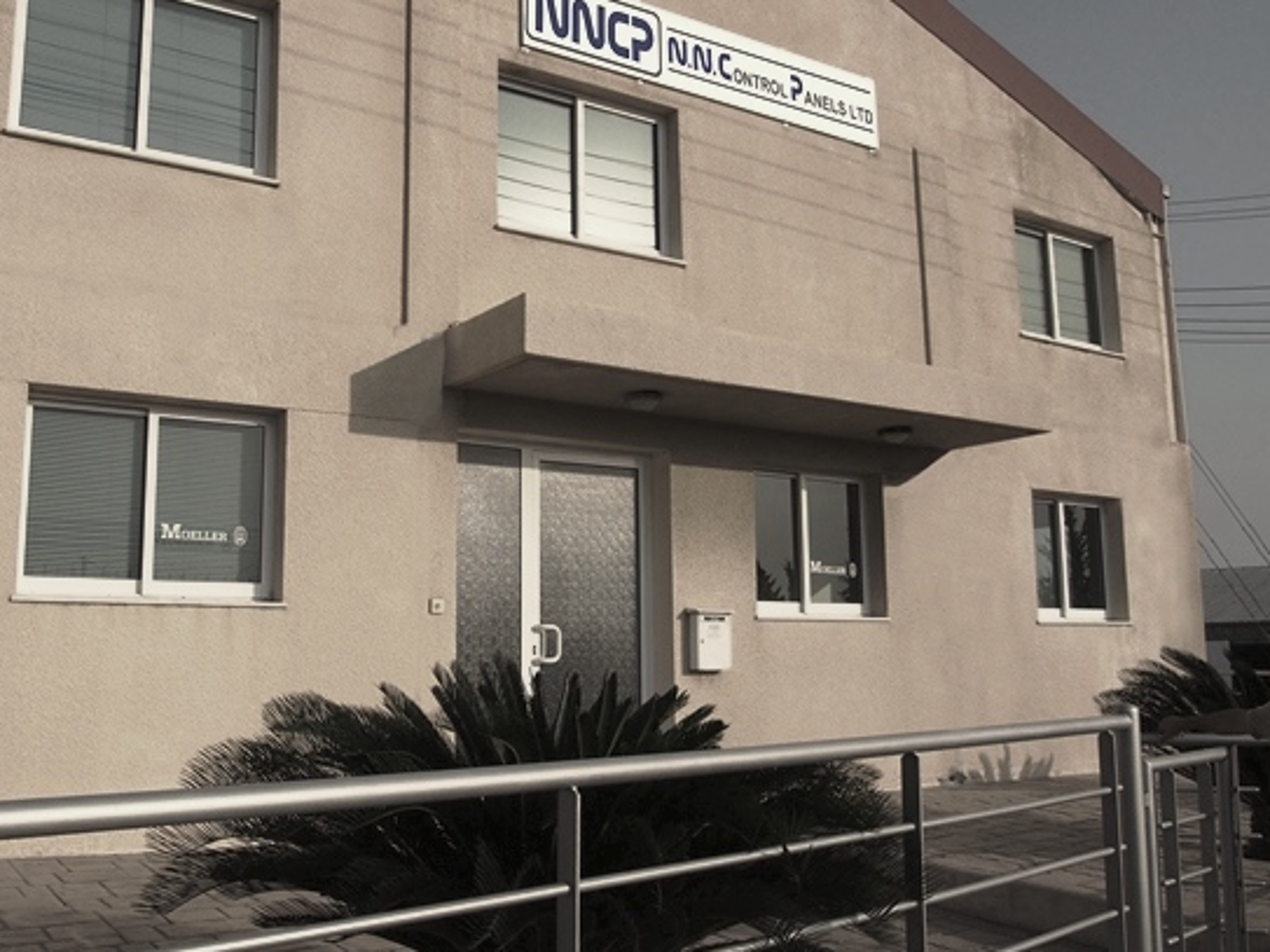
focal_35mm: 33
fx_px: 1210
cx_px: 529
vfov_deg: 42.9
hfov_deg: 55.1
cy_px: 468
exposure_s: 1/500
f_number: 9
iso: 200
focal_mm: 14
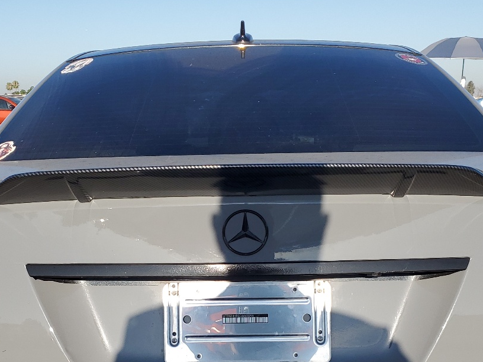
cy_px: 311
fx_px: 712
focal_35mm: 51
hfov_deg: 37.5
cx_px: 228
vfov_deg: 27.7
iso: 50
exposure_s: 1/2500
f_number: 1.5
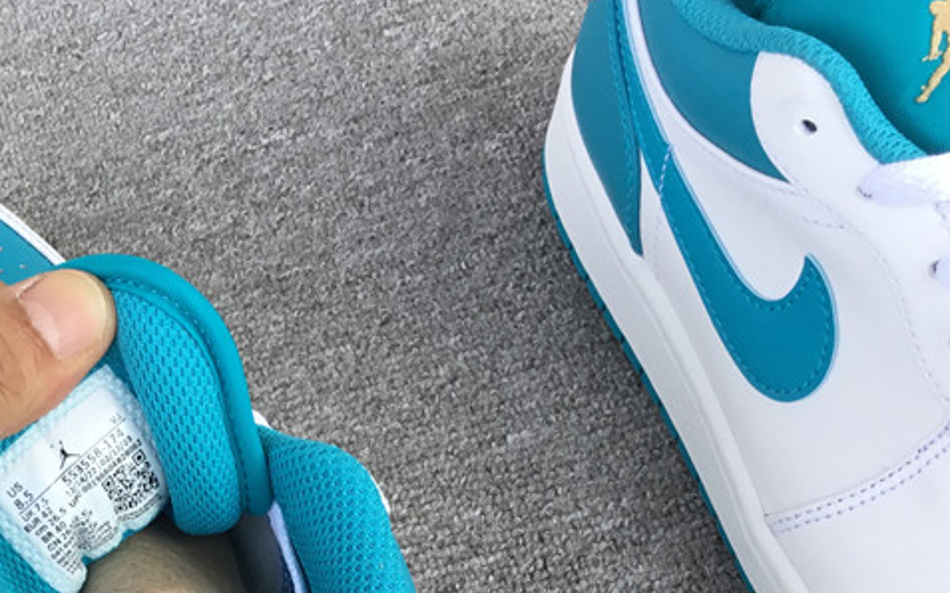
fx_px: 1605
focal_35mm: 62
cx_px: 64
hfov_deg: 31.2
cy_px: 526
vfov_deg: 20.6
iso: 25
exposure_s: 1/151
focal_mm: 3.3
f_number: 2.4
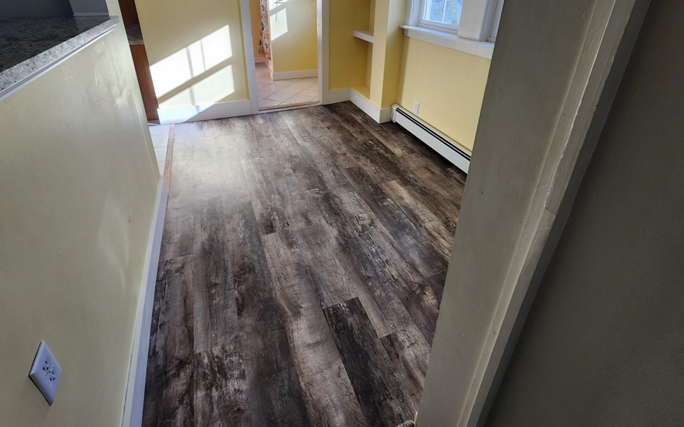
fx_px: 298
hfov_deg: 97.8
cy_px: 136
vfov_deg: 68.9
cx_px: 340
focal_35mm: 16
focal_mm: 2.2
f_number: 2.2
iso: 64
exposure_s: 1/60
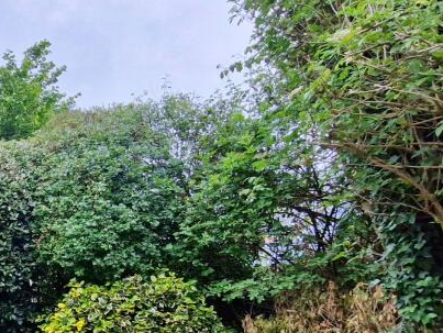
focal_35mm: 33
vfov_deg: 39.9
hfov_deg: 47.9
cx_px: 23
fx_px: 423
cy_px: 299
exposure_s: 1/272
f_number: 2.2
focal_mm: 1.74
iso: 50
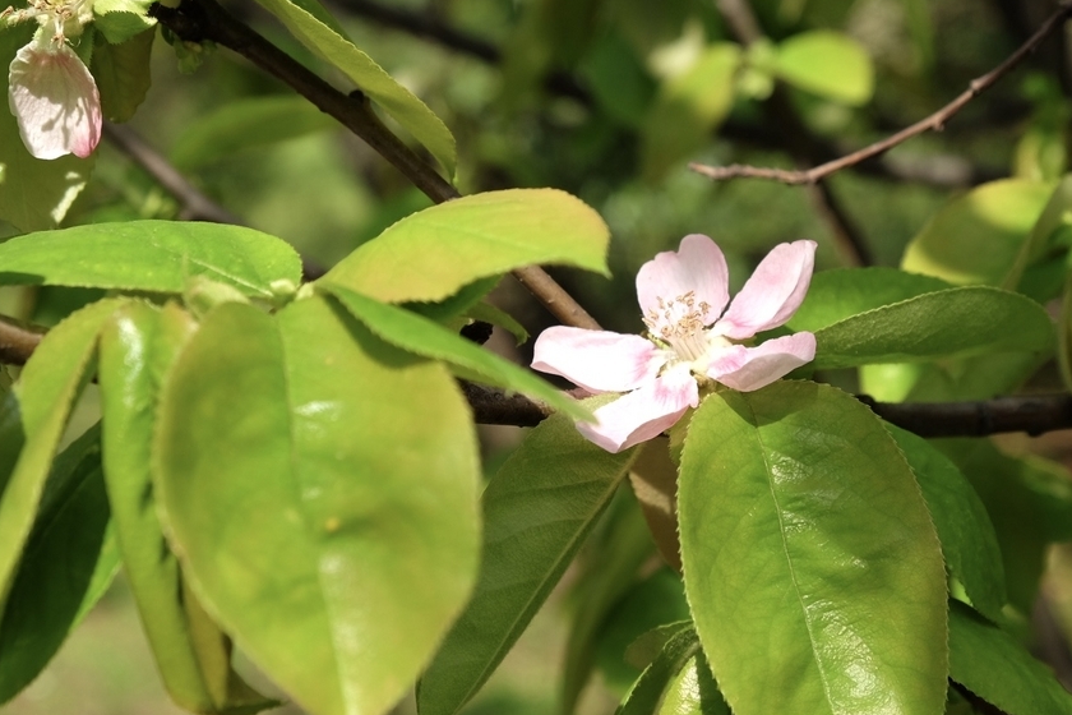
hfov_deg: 25.3
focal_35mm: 80
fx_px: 2382
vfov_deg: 17.1
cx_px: 673
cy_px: 372
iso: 200
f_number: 6.4
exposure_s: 1/400
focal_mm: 37.4
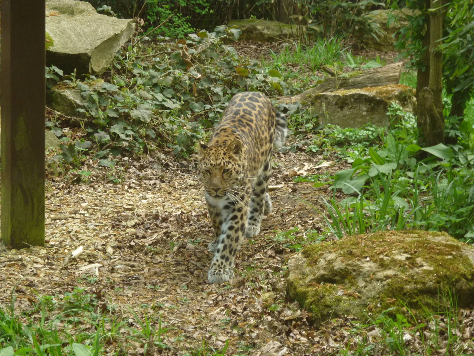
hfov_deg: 18.4
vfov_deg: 13.8
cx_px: 237
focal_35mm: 107
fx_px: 1465
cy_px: 178
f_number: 5.1
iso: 200
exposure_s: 1/80
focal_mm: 17.7
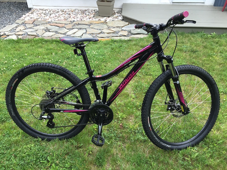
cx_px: 114
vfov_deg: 48.2
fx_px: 190
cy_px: 85
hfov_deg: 61.7
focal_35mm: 29
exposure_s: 1/120
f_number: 2.2
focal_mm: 4.15
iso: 32
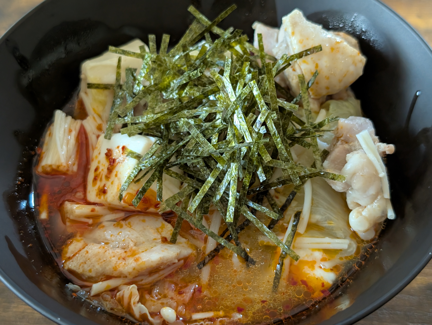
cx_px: 216
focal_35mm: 49
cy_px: 162
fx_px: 612
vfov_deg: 29.7
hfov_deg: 38.9
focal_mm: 6.9
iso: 256
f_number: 1.68
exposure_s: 1/35.9
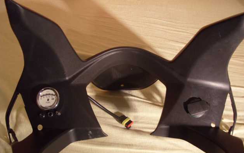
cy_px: 86
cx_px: 124
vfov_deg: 33.6
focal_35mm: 38
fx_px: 253
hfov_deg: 51.5
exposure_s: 1/20
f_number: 2.8
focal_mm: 7.8
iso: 200
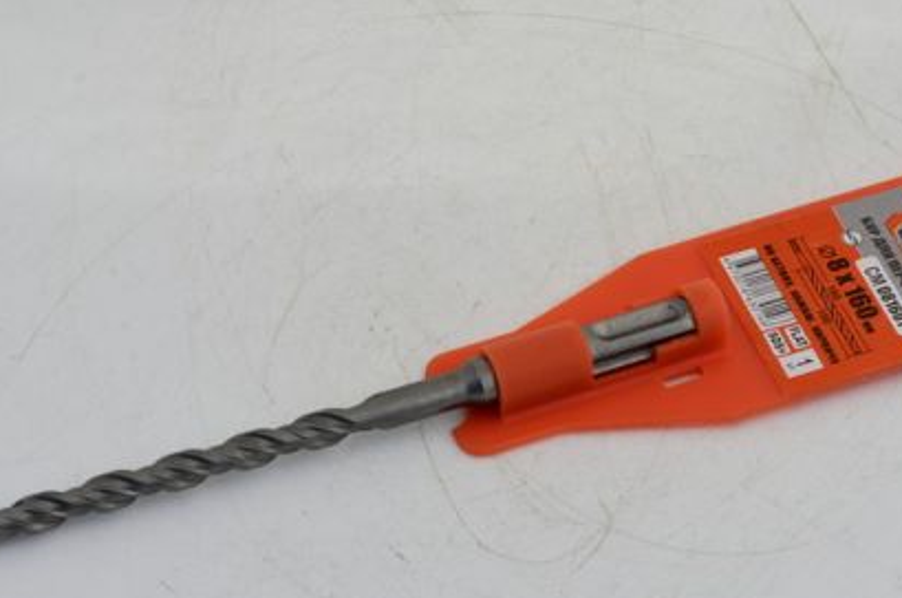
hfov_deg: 18.6
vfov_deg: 12.4
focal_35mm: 110
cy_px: 398
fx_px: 2751
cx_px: 465
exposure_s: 1/80
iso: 250
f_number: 14
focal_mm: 50
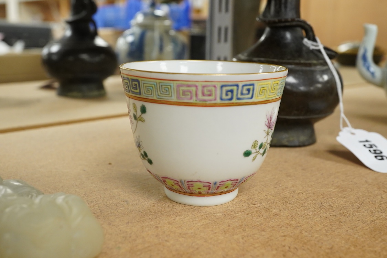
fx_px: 484
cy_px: 129
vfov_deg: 29.9
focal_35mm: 45
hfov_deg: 43.6
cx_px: 194
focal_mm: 30
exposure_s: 1/100
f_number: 7.1
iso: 2500
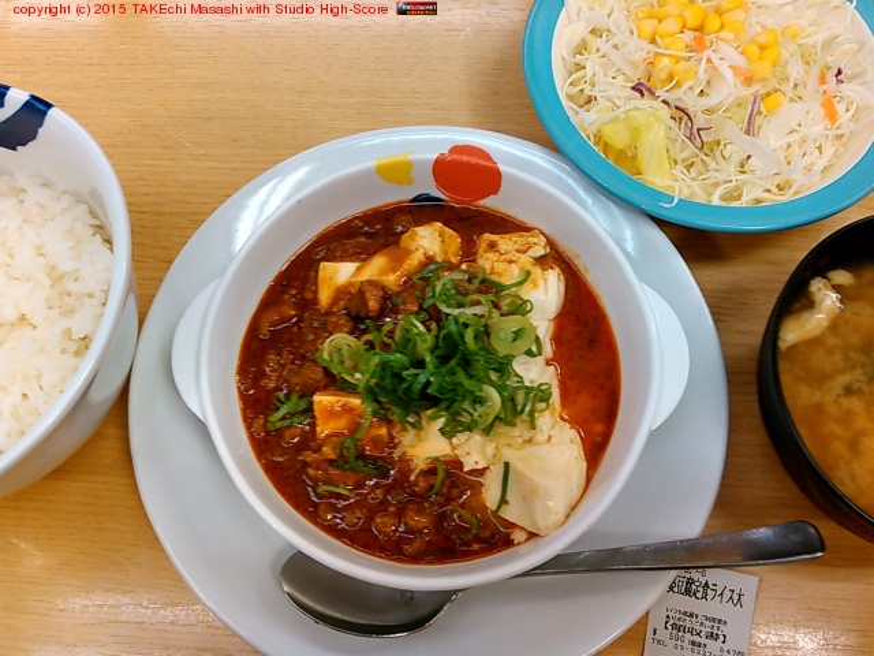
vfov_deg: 46.8
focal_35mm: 30
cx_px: 437
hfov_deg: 60.0
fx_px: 757
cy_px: 328
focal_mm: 4
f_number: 2.4
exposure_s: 1/34.6
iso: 100
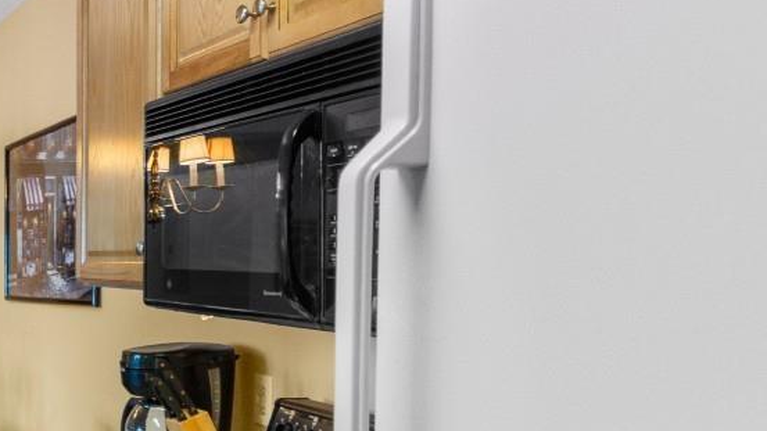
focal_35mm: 46
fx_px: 935
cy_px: 229
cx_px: -272
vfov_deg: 26.0
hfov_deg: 31.8
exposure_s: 1/5
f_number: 4.5
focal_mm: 10
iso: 100
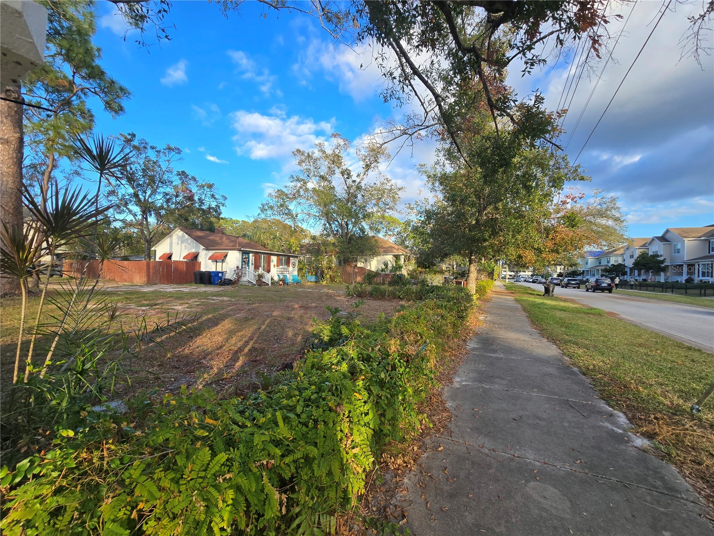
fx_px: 268
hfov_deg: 106.2
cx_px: 357
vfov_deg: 89.9
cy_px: 268
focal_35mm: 13
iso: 50
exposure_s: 1/686
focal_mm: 2.2
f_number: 2.2
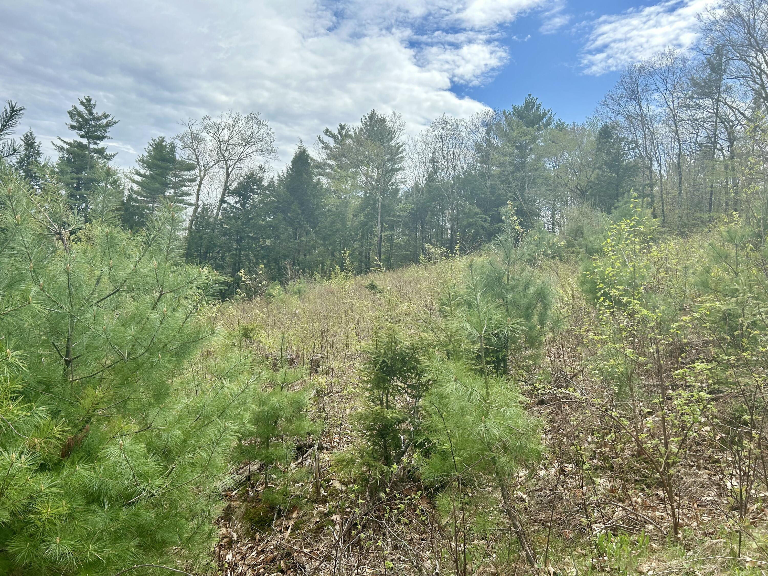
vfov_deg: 53.1
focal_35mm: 26
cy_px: 288
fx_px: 577
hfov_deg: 67.3
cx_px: 384
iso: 50
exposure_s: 1/4444
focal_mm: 5.7
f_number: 1.5
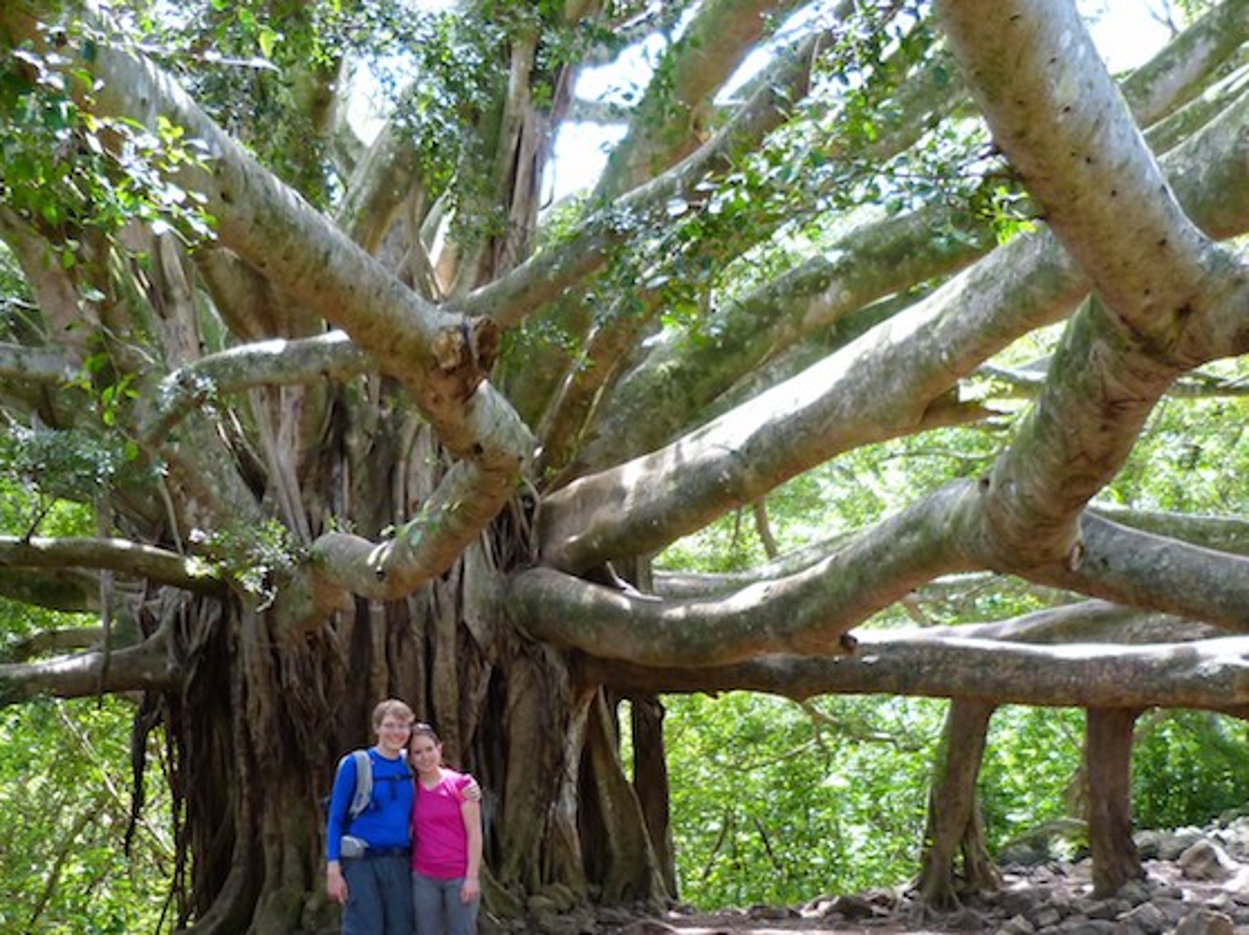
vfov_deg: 30.3
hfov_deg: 40.7
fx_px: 1659
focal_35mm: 46
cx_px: 408
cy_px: 818
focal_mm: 4.5
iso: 200
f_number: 2.8
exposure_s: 1/60
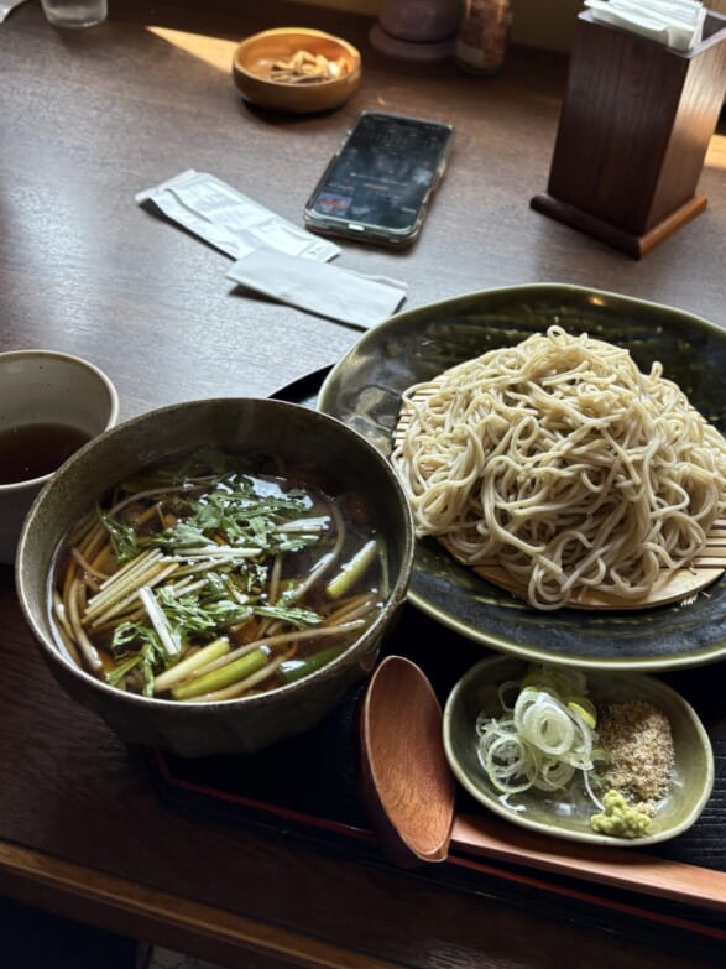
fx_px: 951
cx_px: 435
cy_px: 354
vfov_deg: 53.3
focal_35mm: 34
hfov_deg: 41.6
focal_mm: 5.96
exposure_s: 1/203
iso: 125
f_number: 1.6
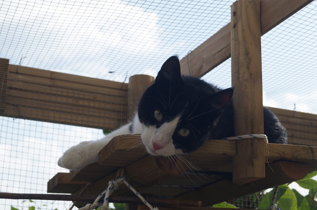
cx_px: 158
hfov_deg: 30.1
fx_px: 589
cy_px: 105
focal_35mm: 67
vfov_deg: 20.2
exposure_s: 1/160
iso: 100
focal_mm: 45
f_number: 8
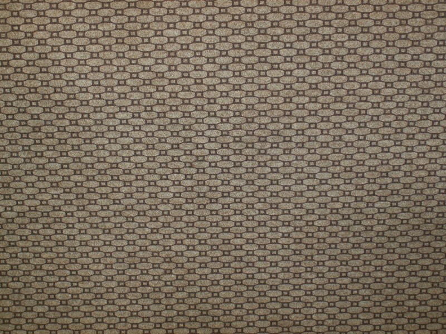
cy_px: 167
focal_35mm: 69
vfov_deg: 21.3
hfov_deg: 28.2
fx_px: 889
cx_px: 223
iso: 100
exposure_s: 1/4
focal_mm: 11.51
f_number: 3.2
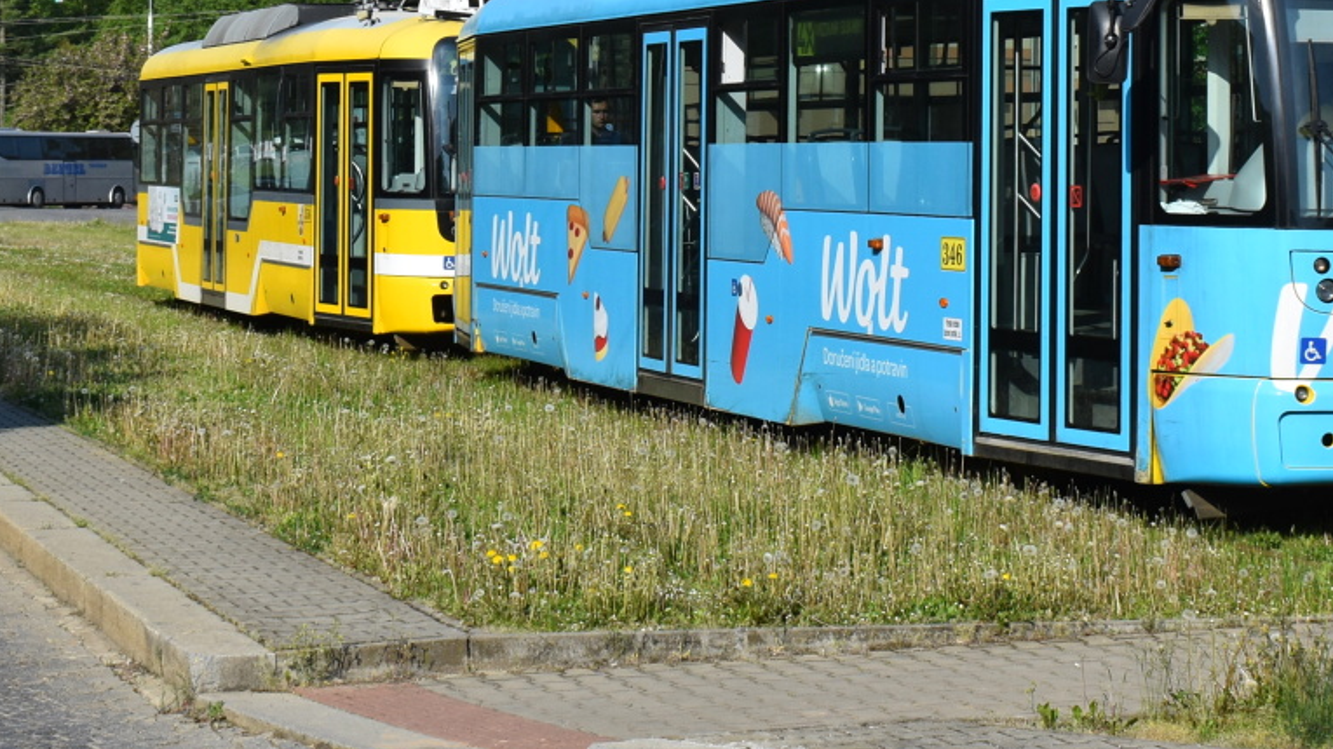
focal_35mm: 98
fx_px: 3463
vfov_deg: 12.2
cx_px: 817
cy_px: -59
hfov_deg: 21.7
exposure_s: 1/400
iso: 200
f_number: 10
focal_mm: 32
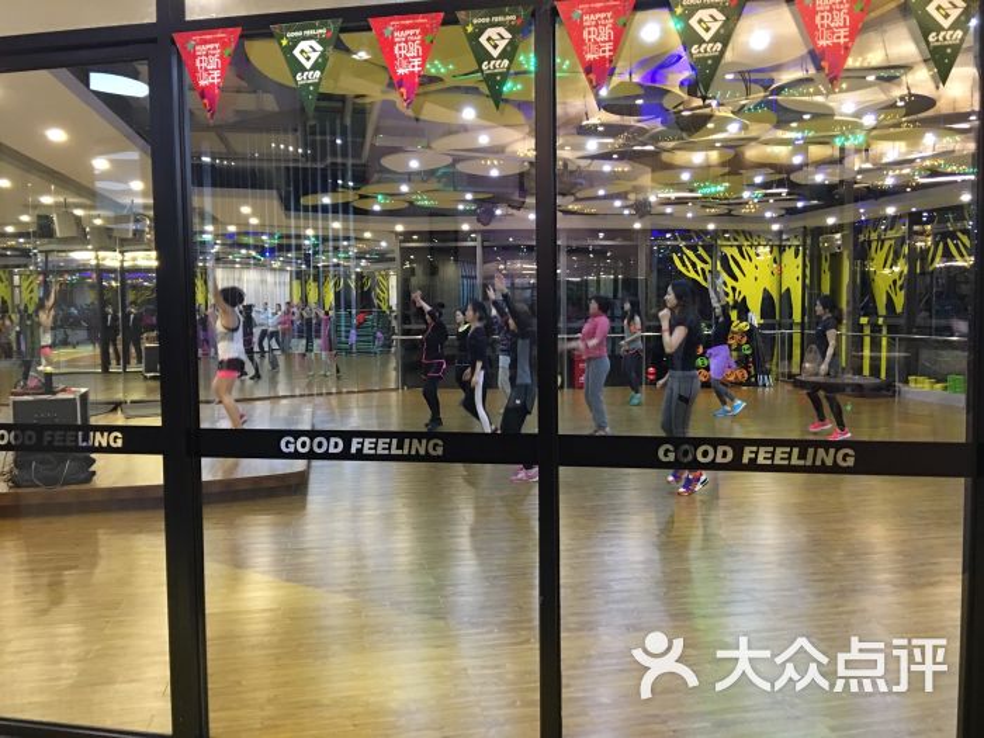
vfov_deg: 48.2
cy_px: 369
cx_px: 492
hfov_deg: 61.7
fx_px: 824
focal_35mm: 29
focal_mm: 4.15
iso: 125
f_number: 2.2
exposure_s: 1/8
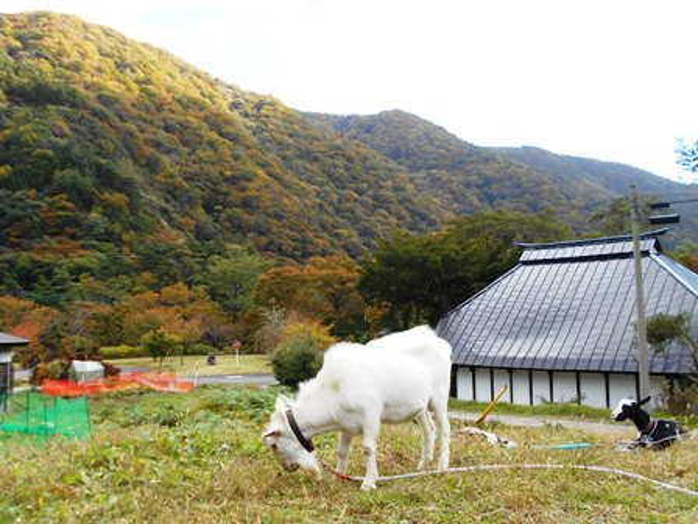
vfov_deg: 46.8
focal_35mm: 30
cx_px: 349
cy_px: 262
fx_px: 605
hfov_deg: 60.0
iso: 80
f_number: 3.4
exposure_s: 1/250
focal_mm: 5.1
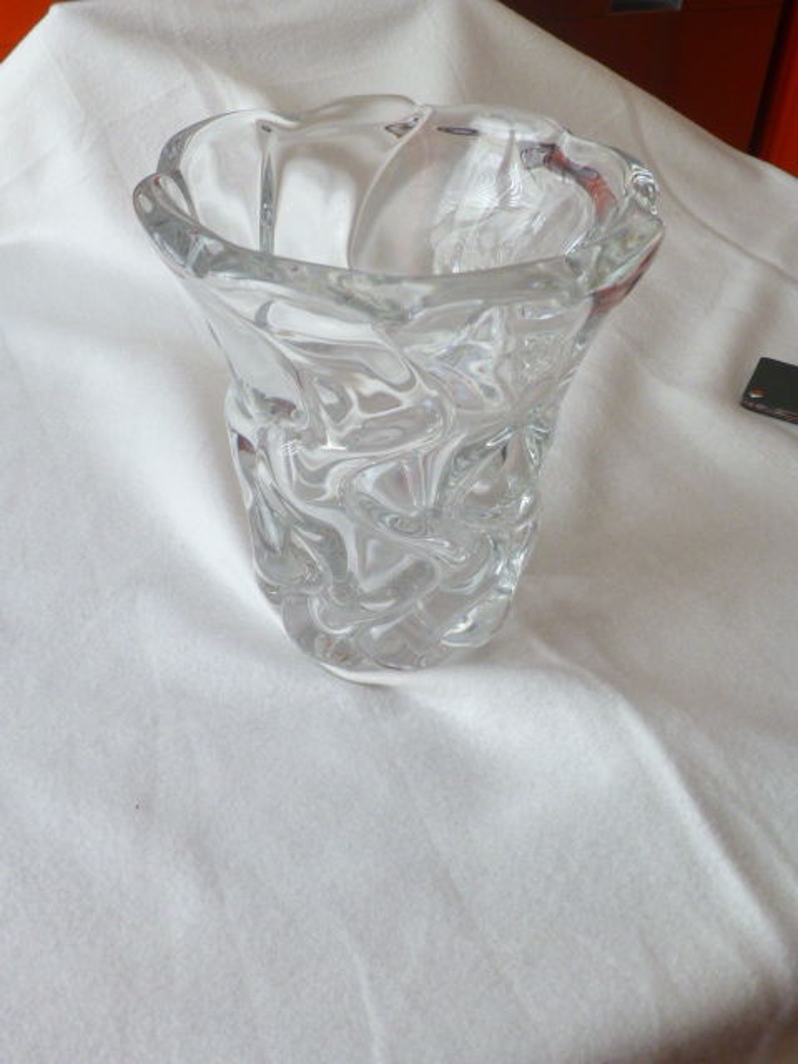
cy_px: 532
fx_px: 1045
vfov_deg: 54.0
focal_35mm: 34
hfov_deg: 41.8
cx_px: 399
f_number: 3.7
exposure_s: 1/10
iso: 400
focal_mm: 6.1
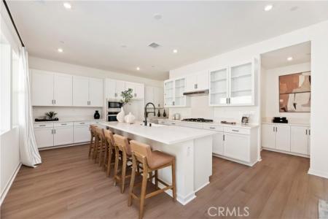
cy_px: 110
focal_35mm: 14
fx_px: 128
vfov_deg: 81.2
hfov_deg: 104.3
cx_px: 164
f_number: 10
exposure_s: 1/13
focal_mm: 14
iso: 500
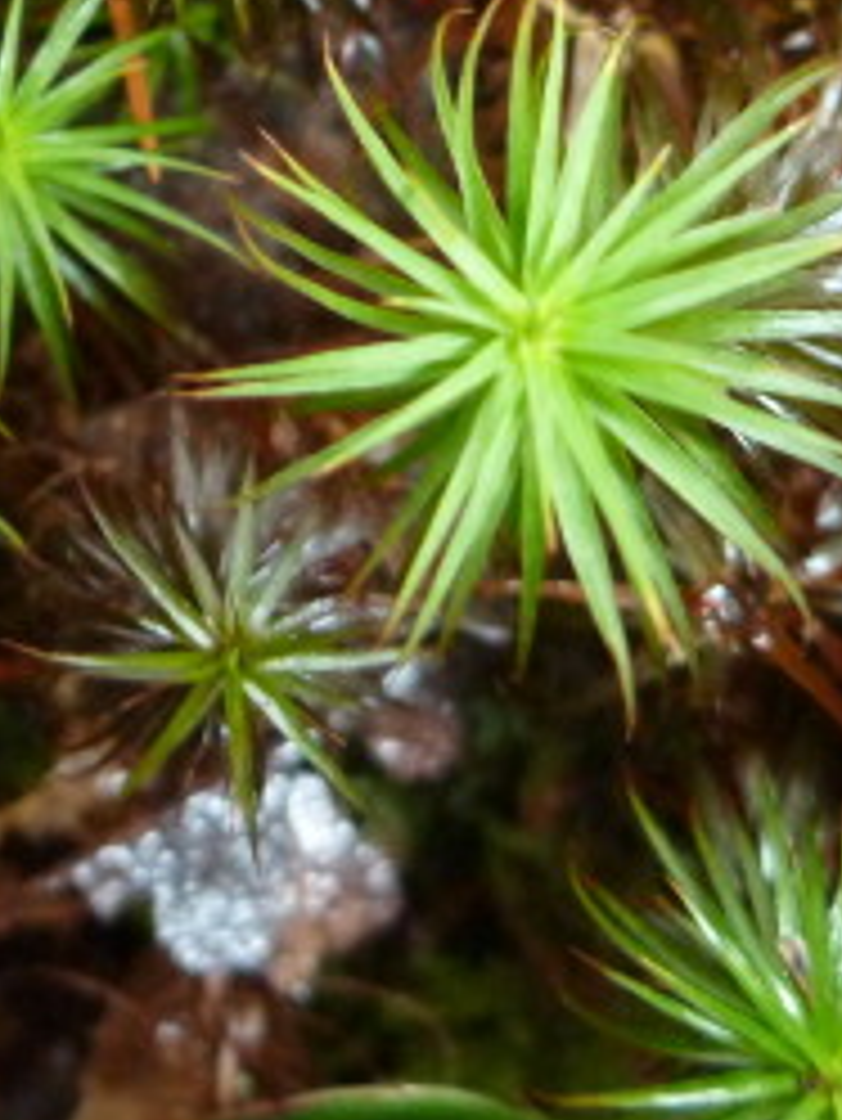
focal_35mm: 90
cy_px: -85
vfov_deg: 20.8
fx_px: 2916
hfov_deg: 16.1
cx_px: 23
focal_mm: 4.9
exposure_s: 1/60
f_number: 3.3
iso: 400
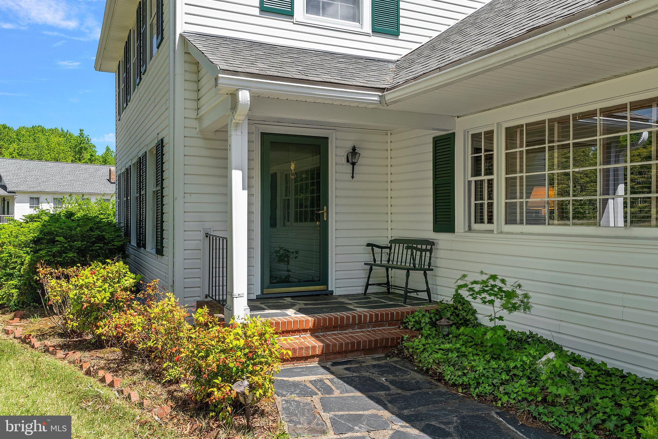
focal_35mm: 29
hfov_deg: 63.6
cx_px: 329
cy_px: 220
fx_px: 530
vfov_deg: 45.0
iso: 800
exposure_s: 1/125
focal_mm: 29
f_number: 8
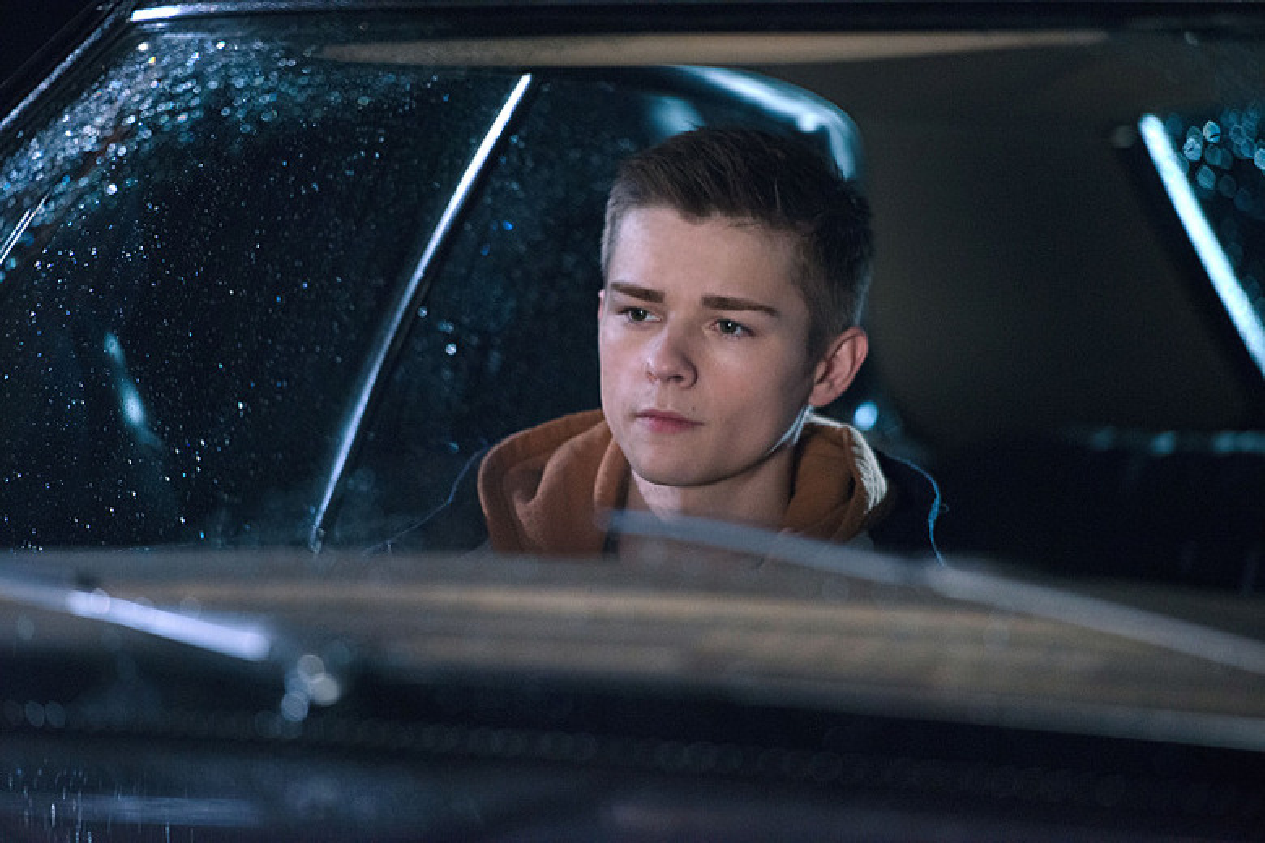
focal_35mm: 200
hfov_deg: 10.3
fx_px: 7027
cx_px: 632
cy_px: 422
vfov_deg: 6.9
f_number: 2.8
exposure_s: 1/80
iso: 3200
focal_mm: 200
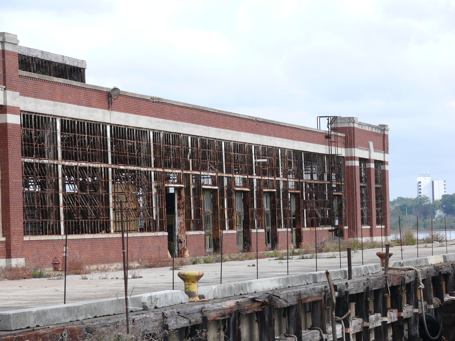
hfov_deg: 12.8
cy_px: 170
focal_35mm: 154
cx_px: 228
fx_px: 2024
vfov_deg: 9.6
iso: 100
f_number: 5
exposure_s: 1/250
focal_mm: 32.5
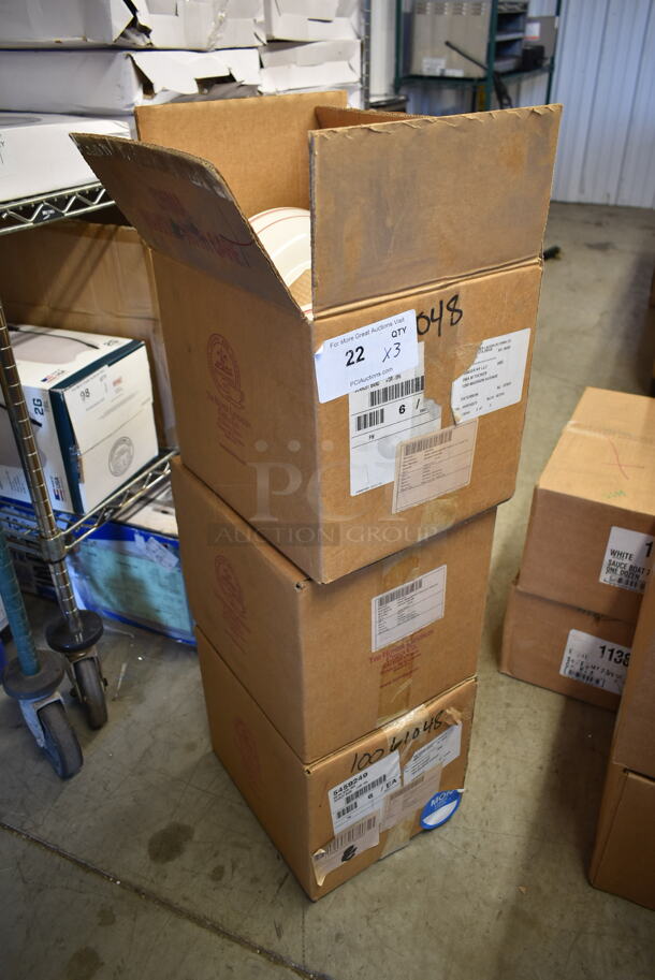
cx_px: 328
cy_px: 490
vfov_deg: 67.3
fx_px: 736
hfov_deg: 48.0
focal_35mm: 27
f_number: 3.5
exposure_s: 1/30
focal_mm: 18
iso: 360
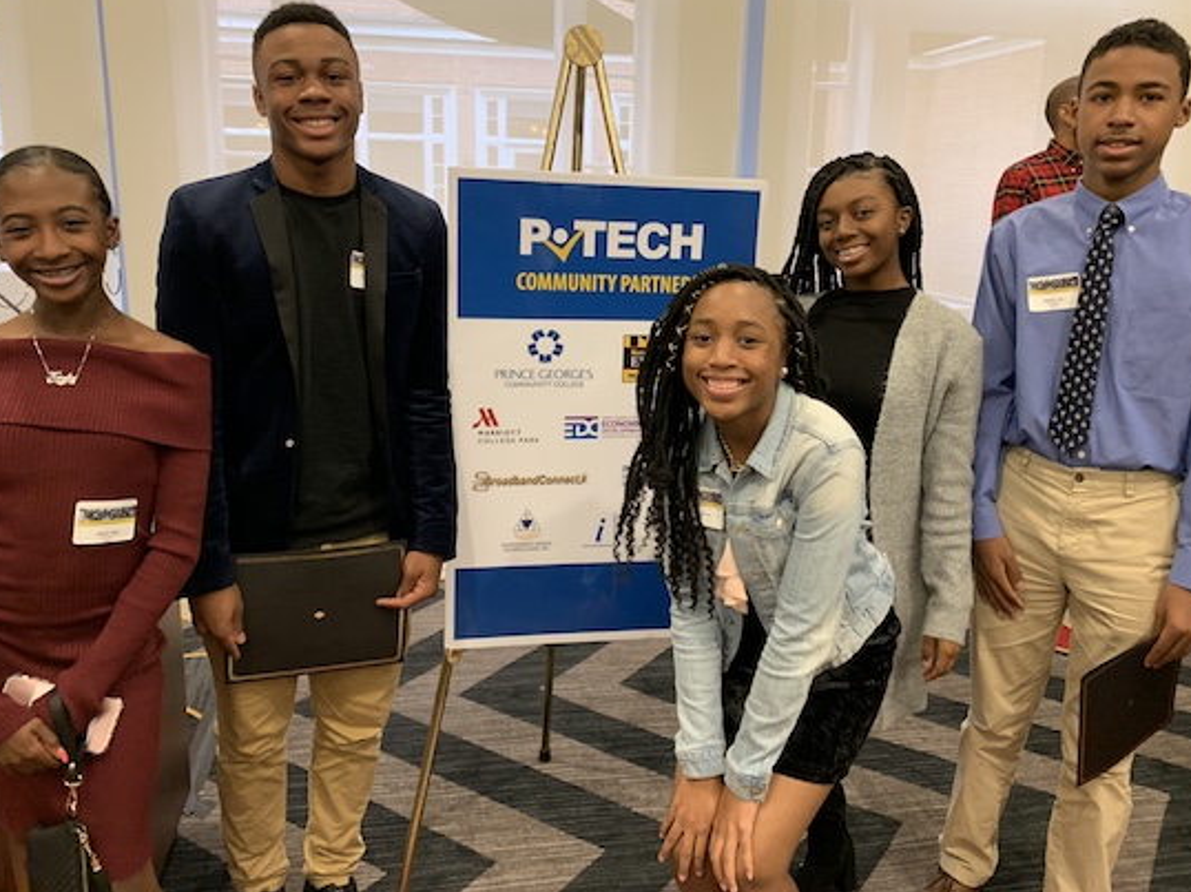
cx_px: 613
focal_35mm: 29
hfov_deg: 61.7
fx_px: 997
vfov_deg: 48.2
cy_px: 416
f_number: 1.8
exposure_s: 1/40
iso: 250
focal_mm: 4.25
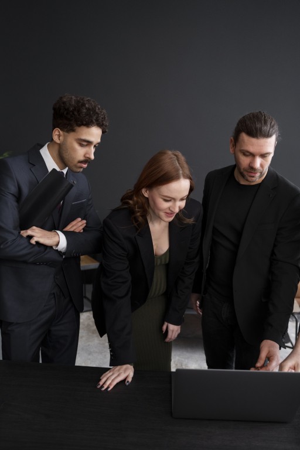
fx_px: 375
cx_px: 150
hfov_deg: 43.6
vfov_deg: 61.9
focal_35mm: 30
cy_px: 225
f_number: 2.8
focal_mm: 30
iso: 1250
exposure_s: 1/100
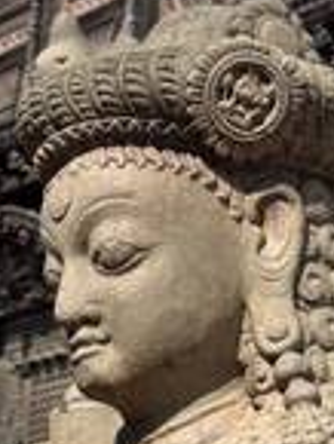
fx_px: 1362
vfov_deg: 15.5
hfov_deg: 14.0
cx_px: 211
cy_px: 833
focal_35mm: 106
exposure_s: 1/3413
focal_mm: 6.76
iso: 80
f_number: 1.78
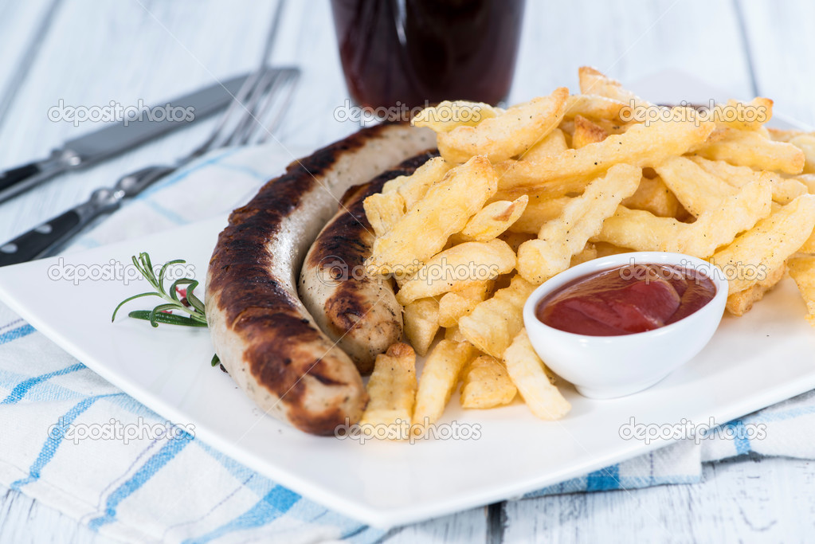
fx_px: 2378
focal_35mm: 105
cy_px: 272
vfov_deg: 13.1
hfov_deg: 19.4
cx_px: 408
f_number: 9
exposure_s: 1/250
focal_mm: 105
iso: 50
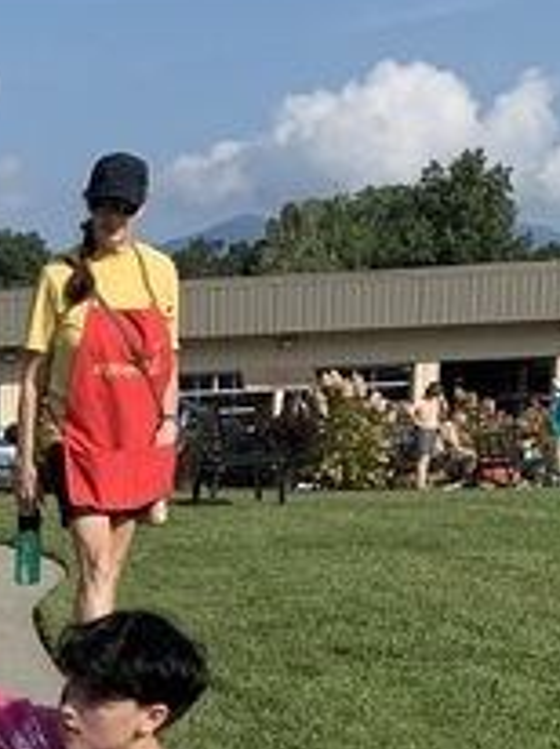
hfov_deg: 13.7
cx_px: -305
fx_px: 2183
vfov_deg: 17.6
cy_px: 1109
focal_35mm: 101
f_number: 1.8
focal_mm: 4.25
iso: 25
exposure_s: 1/2114
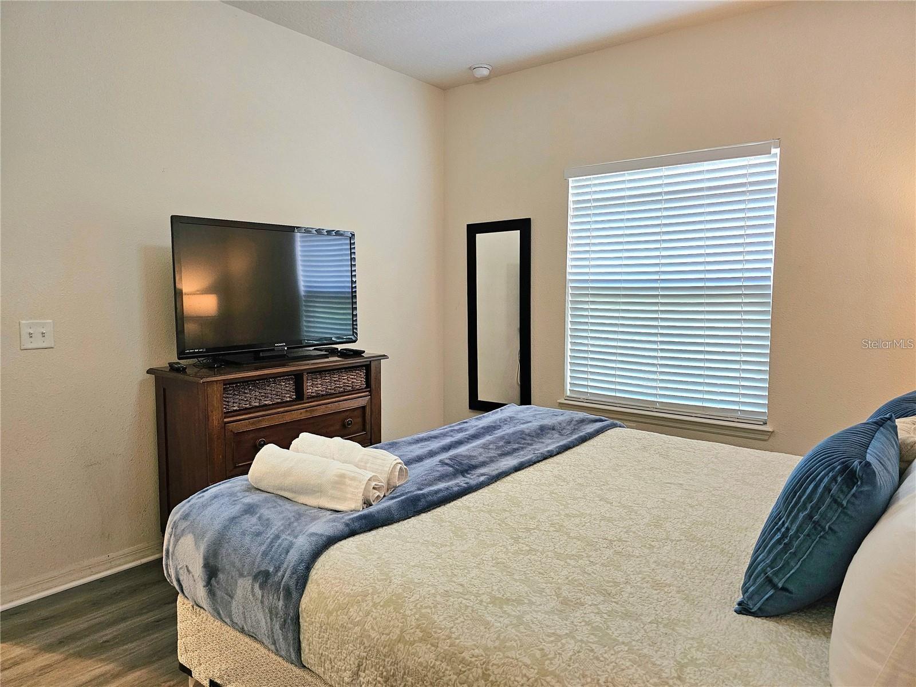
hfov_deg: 73.9
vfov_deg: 58.9
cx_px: 458
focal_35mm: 23
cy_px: 344
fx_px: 609
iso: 640
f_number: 1.7
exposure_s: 1/120
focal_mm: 6.3
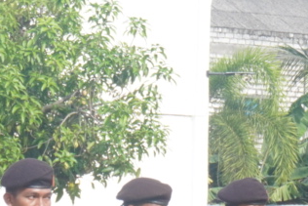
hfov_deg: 5.4
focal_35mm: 384
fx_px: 3287
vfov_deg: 3.6
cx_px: 131
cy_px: 165
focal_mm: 50
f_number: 10
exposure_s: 1/250
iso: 320
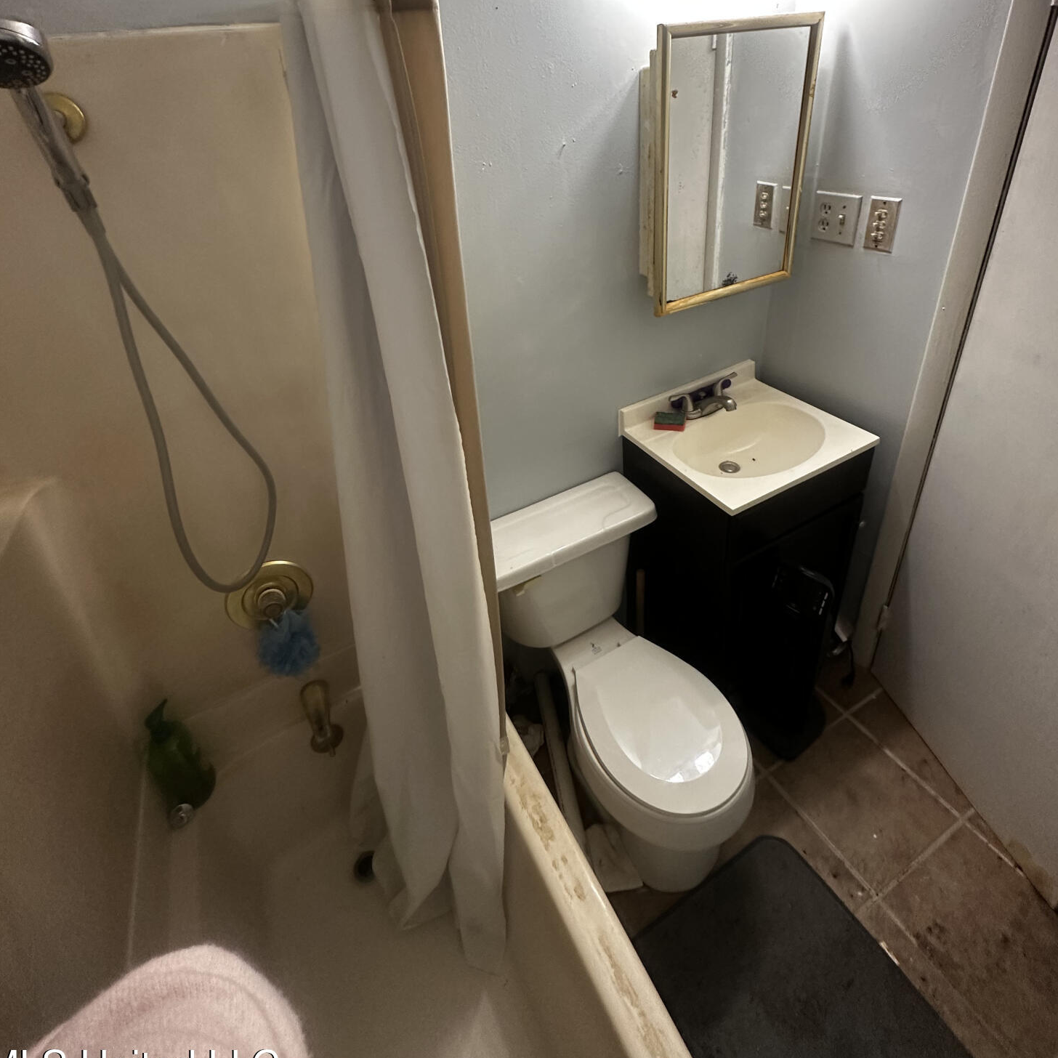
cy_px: 405
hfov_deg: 84.0
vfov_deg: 82.6
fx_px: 588
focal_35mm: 17
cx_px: 526
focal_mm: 2.22
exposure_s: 1/60
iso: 250
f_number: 2.2
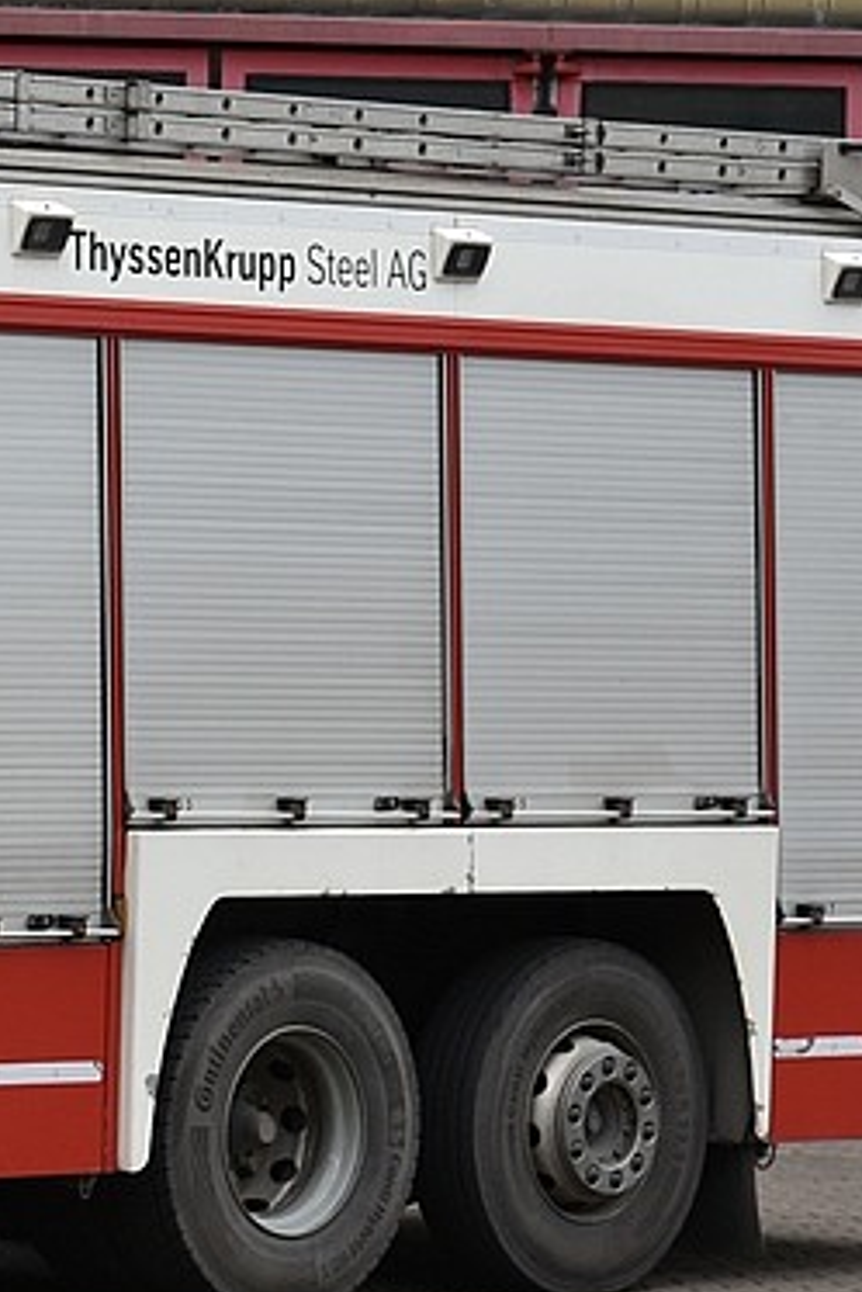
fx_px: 7356
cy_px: 603
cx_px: -426
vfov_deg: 10.0
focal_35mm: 205
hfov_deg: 6.6
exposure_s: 1/250
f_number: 8
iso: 400
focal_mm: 85
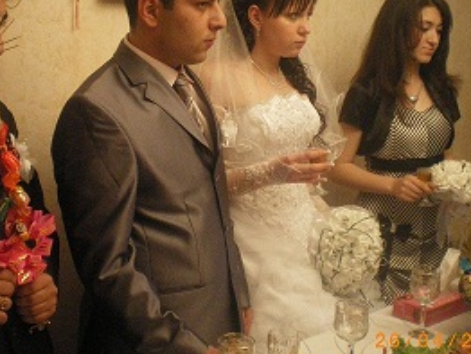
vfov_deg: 26.0
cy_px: 129
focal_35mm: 56
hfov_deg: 34.3
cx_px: 219
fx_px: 763
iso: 500
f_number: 3.1
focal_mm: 6.3
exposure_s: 1/50
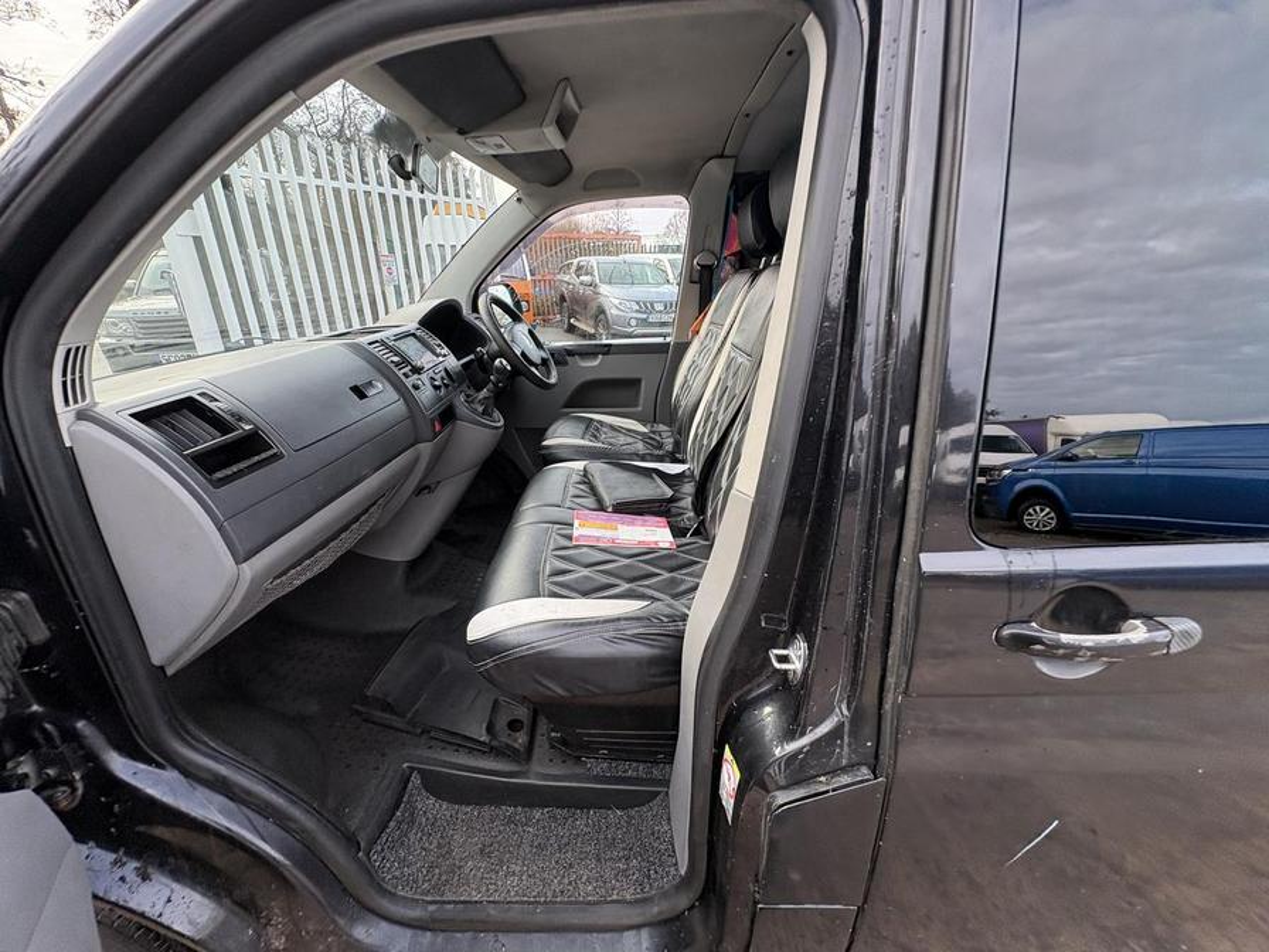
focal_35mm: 14
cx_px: 634
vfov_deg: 85.7
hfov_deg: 102.1
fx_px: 513
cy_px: 476
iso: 80
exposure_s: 1/99
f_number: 2.2
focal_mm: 2.22
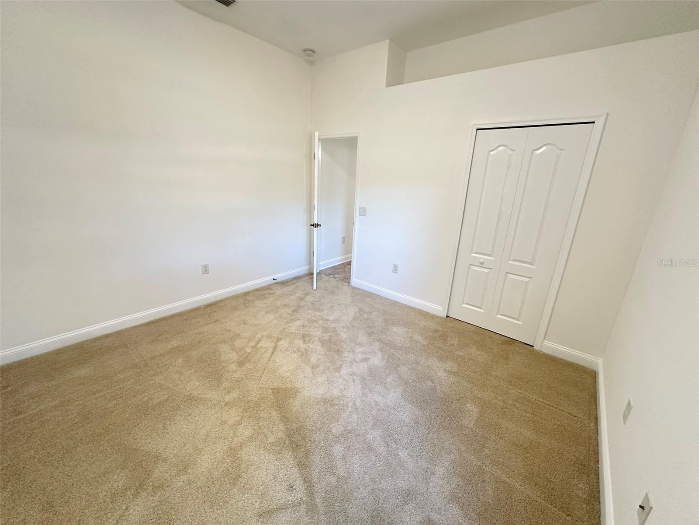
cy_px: 262
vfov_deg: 85.7
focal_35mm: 14
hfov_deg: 102.1
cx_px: 350
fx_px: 283
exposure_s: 1/60
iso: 200
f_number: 2.2
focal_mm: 2.22
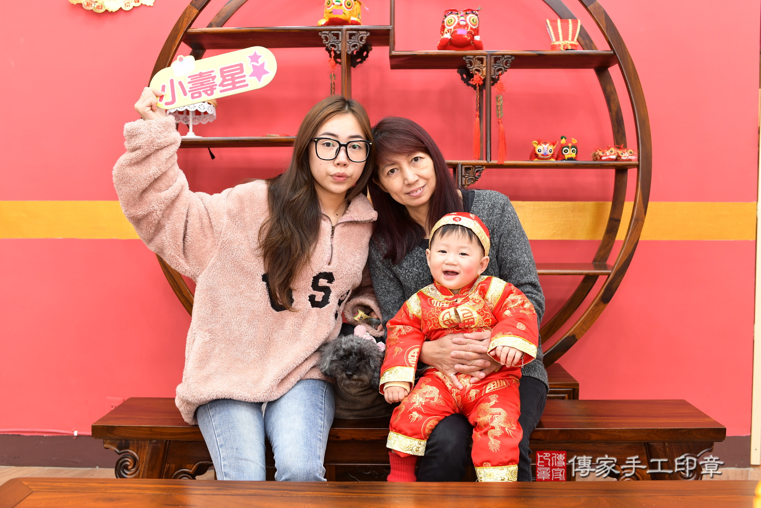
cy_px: 254
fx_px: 740
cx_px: 380
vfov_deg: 37.9
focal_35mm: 35
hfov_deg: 54.4
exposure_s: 1/200
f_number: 4.5
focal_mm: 35
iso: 800
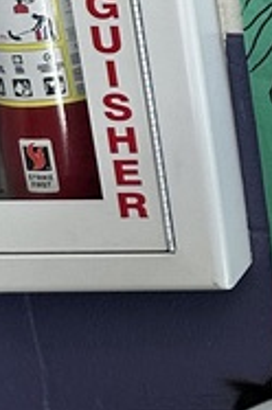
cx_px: 787
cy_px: 44
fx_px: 1558
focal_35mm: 137
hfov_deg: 8.5
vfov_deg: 14.8
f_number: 1.78
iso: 80
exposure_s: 1/314
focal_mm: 6.86
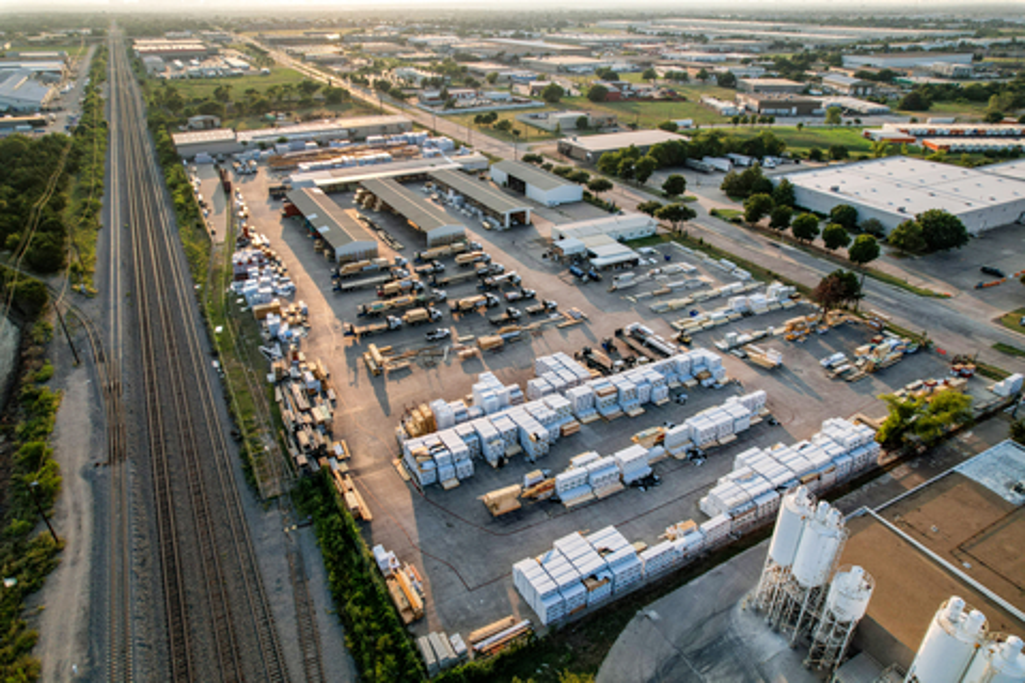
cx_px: 512
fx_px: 626
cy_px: 342
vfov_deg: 57.2
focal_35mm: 22
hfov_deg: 78.6
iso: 120
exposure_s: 1/60
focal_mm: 8.38
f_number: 2.8
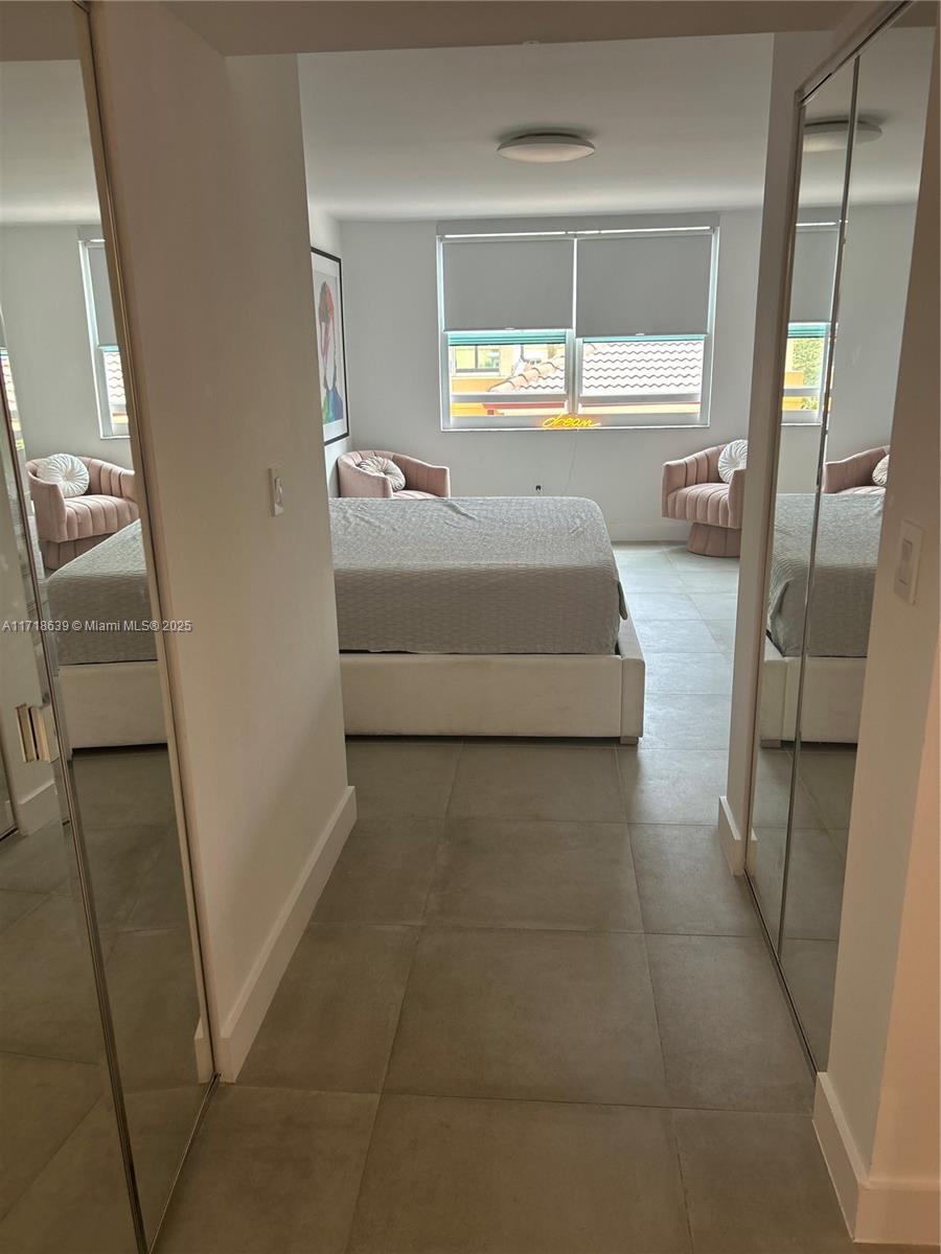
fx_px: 942
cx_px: 470
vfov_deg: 67.3
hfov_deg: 53.1
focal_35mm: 26
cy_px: 627
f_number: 1.5
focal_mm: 5.7
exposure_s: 1/60
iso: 80
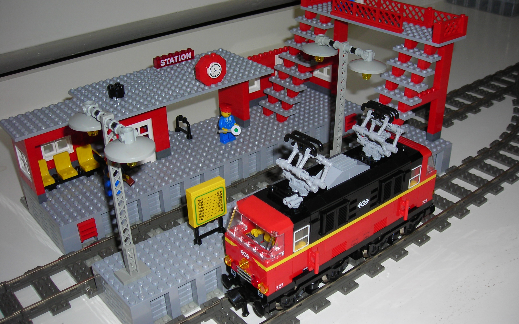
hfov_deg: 48.2
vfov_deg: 31.3
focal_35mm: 41
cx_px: 263
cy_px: 162
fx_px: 580
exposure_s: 1/60.1
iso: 50
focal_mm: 6.3
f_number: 3.2
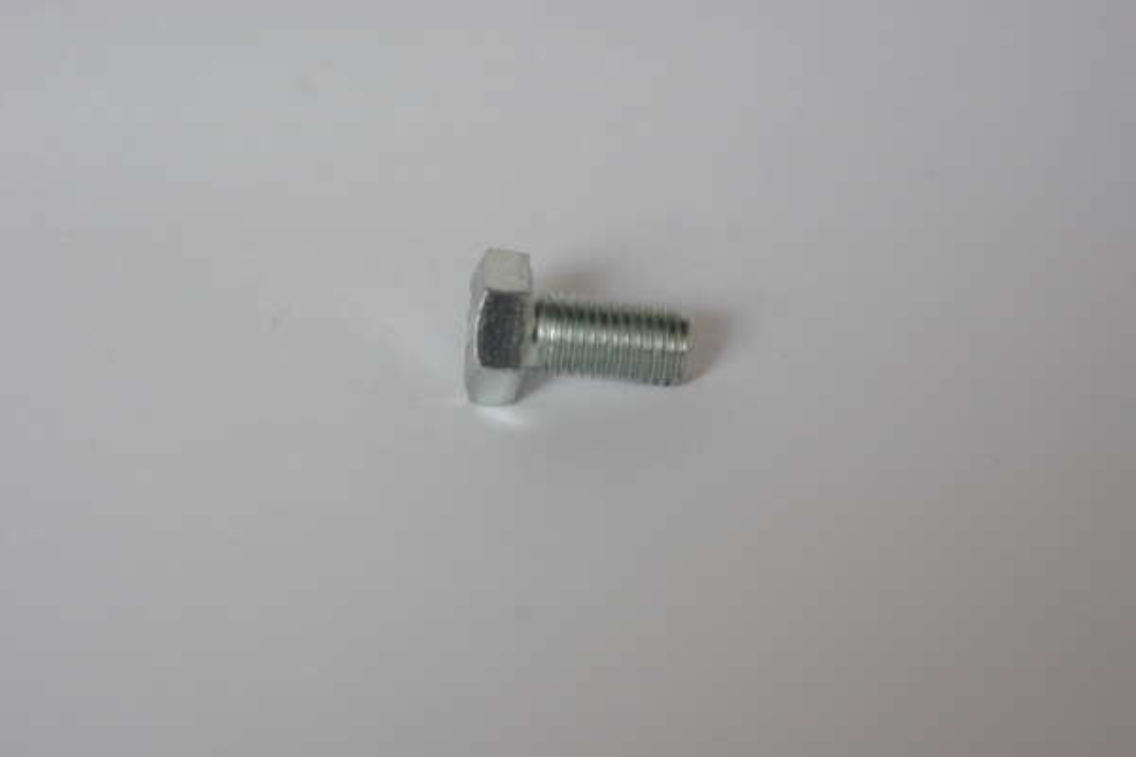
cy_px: 378
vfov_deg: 11.4
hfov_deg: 17.1
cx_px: 568
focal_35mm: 120
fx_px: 3786
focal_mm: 80
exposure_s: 1/45
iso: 800
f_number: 8
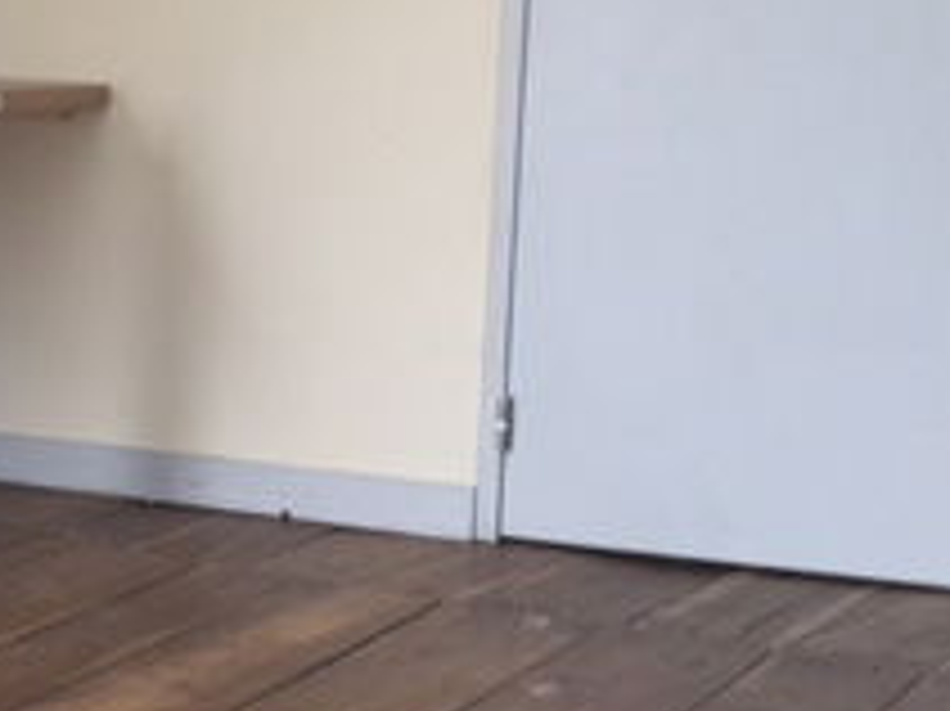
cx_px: -171
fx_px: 2414
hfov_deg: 20.9
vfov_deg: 16.7
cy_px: 234
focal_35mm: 88
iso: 25
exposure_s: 1/50
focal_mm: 4.15
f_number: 2.2
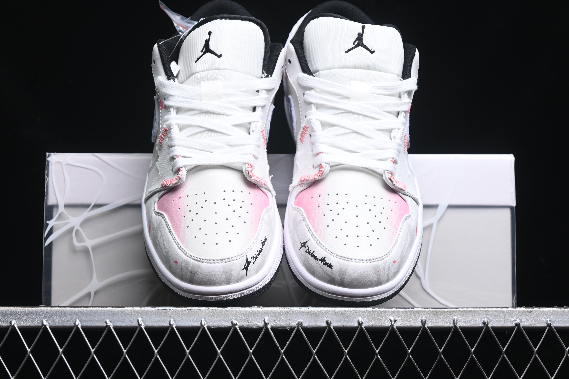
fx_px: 1185
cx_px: 284
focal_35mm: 75
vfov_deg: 18.2
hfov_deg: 27.0
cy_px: 190
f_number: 6.3
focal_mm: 50
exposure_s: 1/50
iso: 160
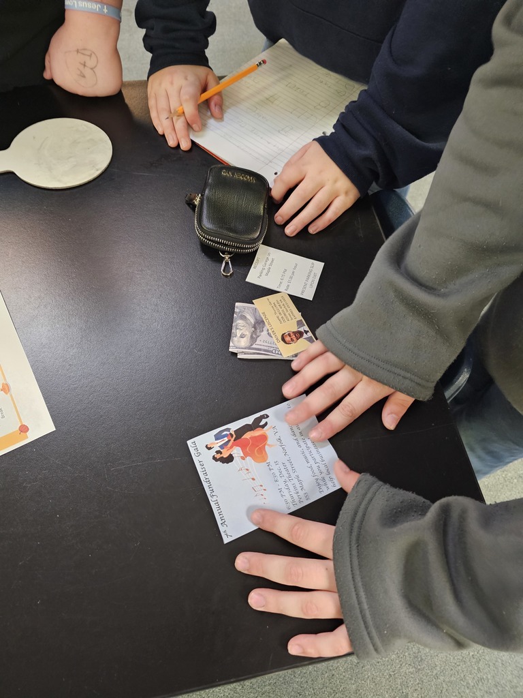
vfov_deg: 73.9
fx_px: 463
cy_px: 349
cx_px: 262
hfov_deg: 58.9
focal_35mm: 23
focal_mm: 6.3
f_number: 1.7
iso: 500
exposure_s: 1/30
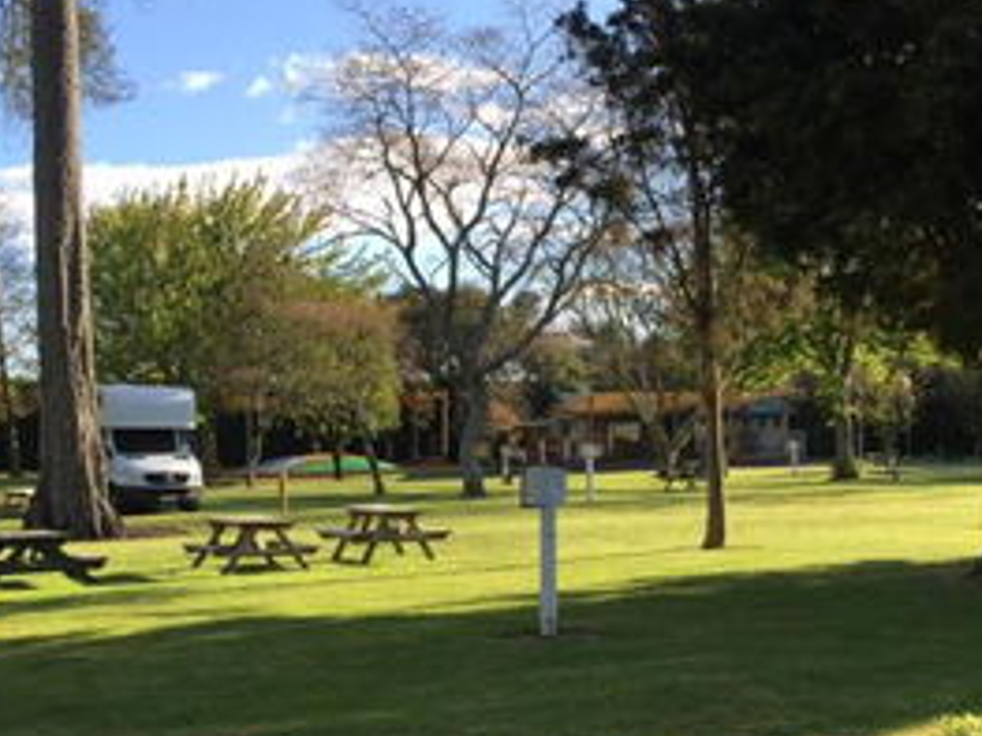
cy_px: 501
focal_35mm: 53
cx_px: 545
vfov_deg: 27.3
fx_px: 1503
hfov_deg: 36.1
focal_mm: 4.15
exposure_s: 1/760
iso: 32
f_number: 2.2
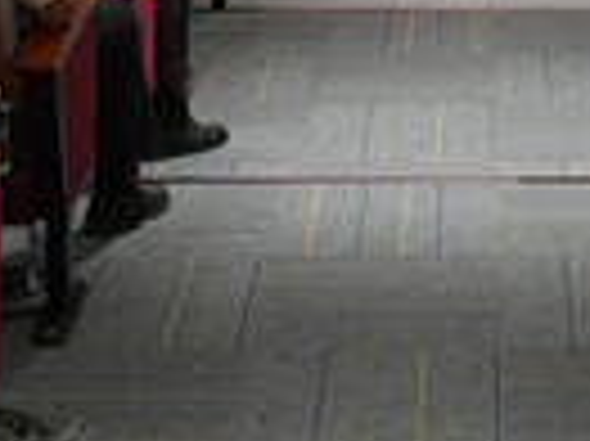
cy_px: -281
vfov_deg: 9.3
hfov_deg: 12.8
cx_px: 500
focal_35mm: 154
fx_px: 2622
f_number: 4.5
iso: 2500
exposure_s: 1/100
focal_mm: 35
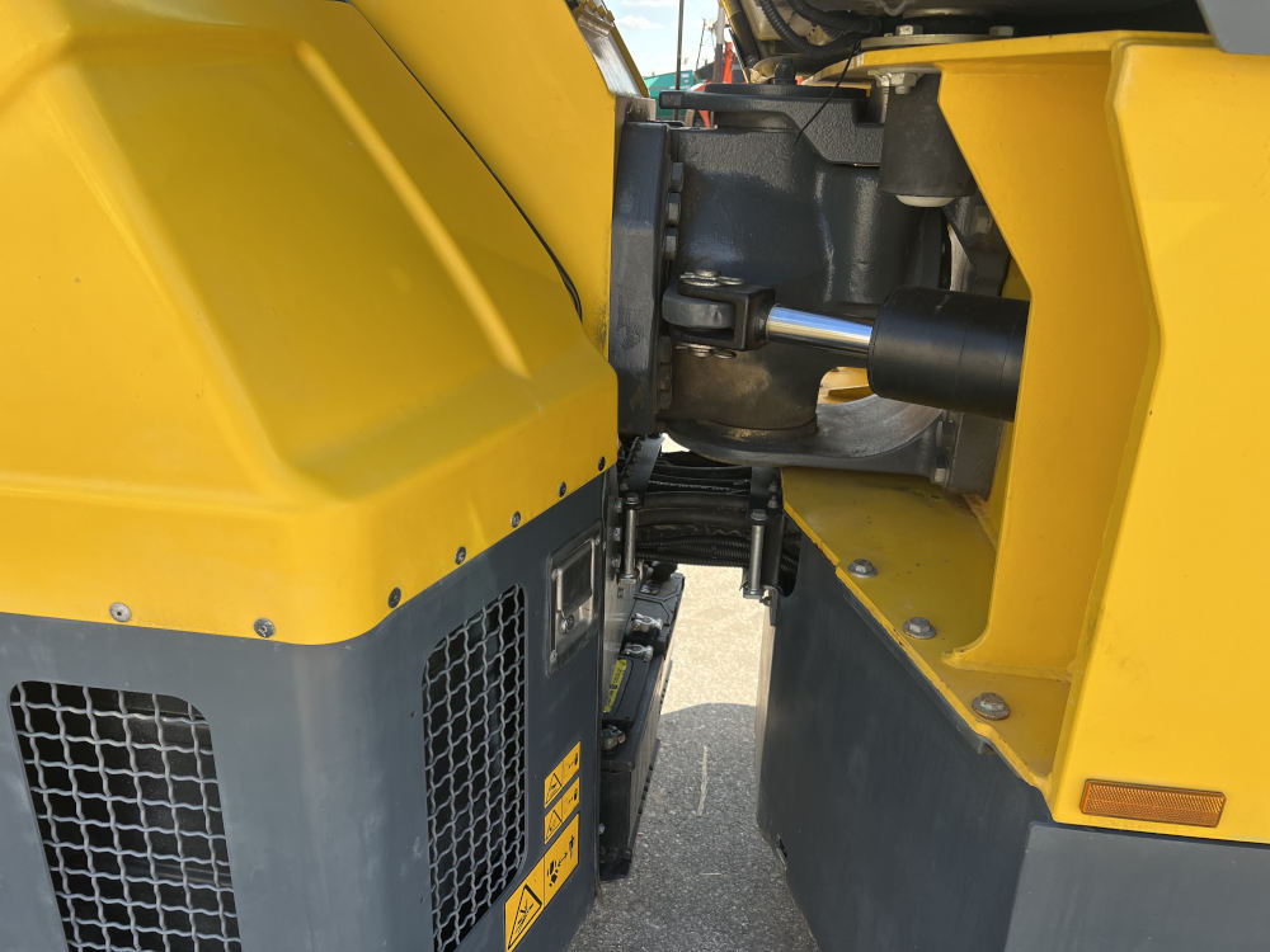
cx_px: 635
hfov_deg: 67.3
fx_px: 954
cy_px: 476
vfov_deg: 53.1
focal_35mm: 26
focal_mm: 5.7
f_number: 1.5
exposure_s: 1/687
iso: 50
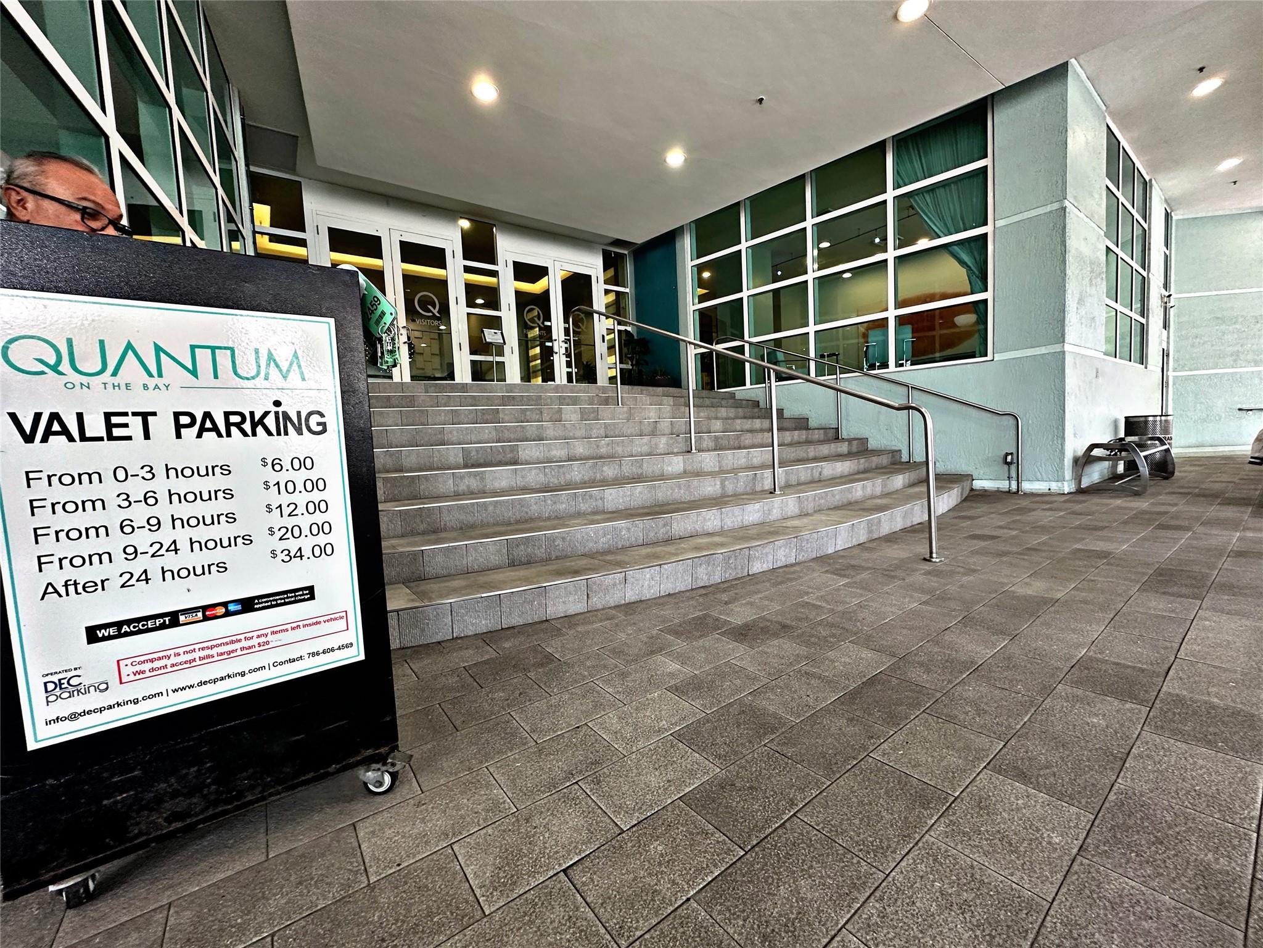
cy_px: 474
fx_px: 511
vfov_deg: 85.7
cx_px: 632
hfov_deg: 102.1
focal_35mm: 14
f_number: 2.2
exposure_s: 1/120
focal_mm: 2.22
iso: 250
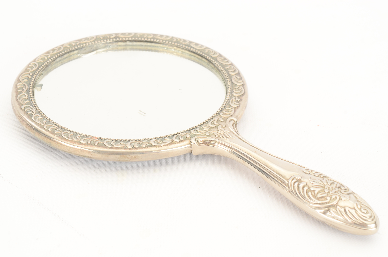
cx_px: 194
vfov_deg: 16.5
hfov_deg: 24.7
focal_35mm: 82
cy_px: 128
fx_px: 887
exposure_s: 1/80
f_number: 13
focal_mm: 55
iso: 320
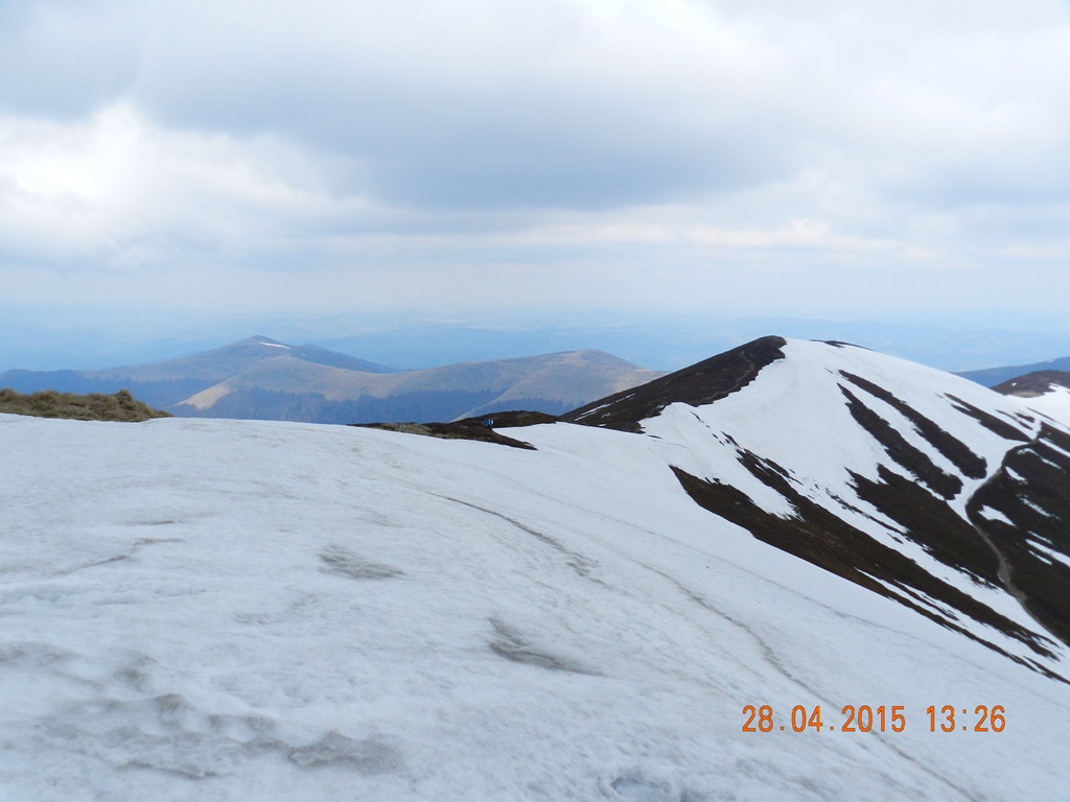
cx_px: 535
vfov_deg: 49.7
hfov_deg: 63.4
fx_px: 865
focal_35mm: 28
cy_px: 401
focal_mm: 5
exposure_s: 1/1500
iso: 160
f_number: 3.6
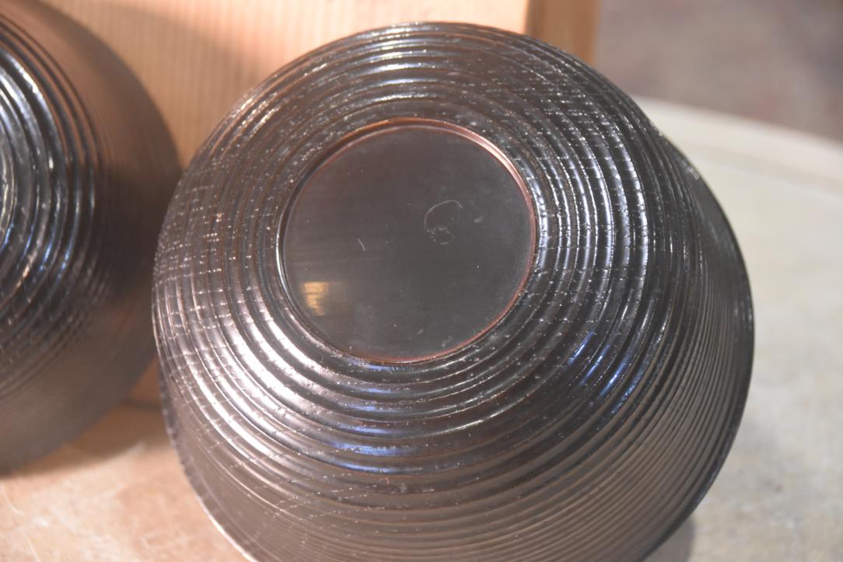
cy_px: 281
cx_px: 422
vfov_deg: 12.2
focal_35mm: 112
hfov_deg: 18.2
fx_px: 2635
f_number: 5.3
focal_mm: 75
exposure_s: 1/60
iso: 2800
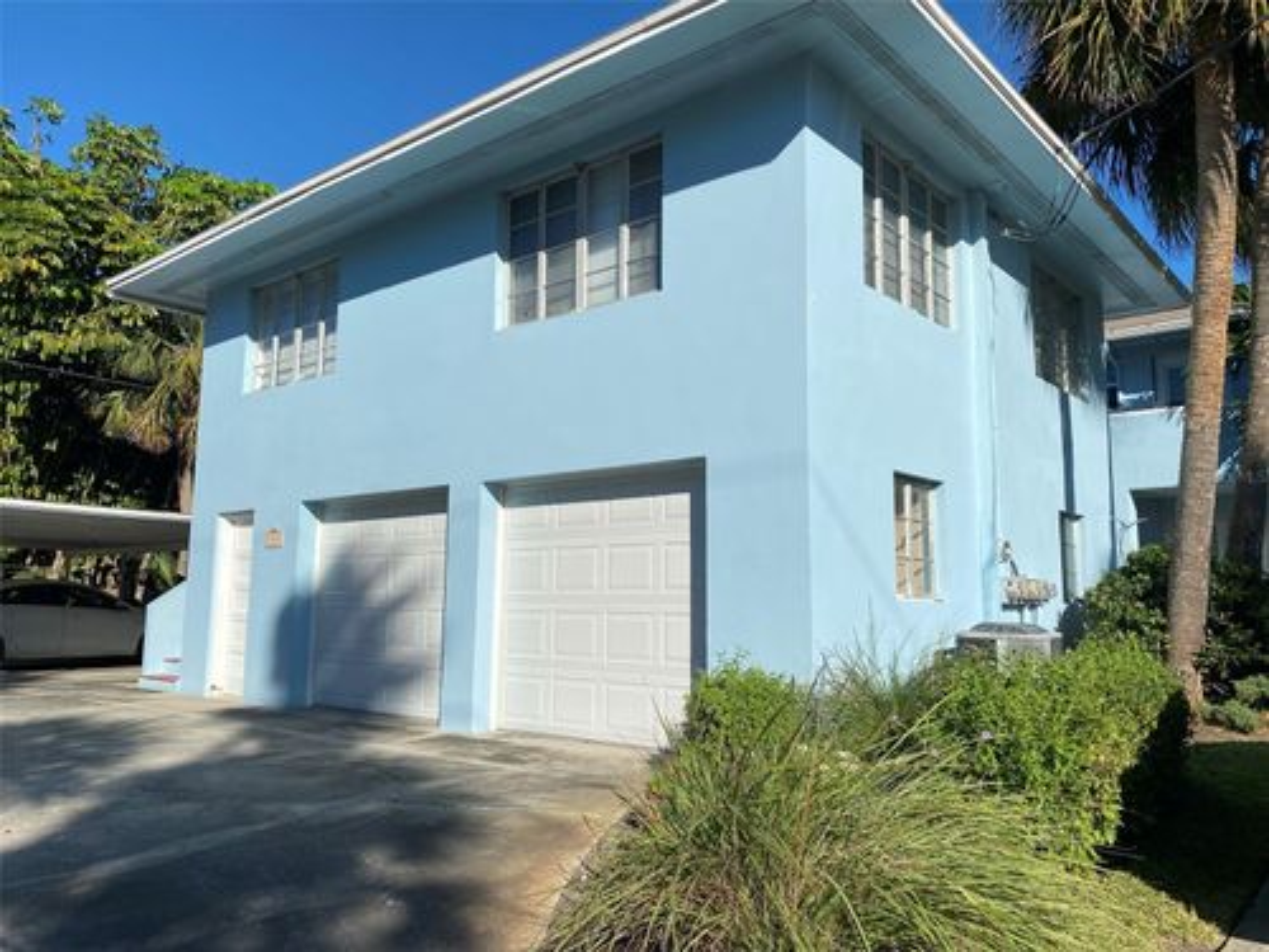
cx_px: 634
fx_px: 953
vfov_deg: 53.1
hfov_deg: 67.3
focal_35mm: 26
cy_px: 476
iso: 32
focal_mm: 4.25
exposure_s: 1/5236
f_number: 1.8
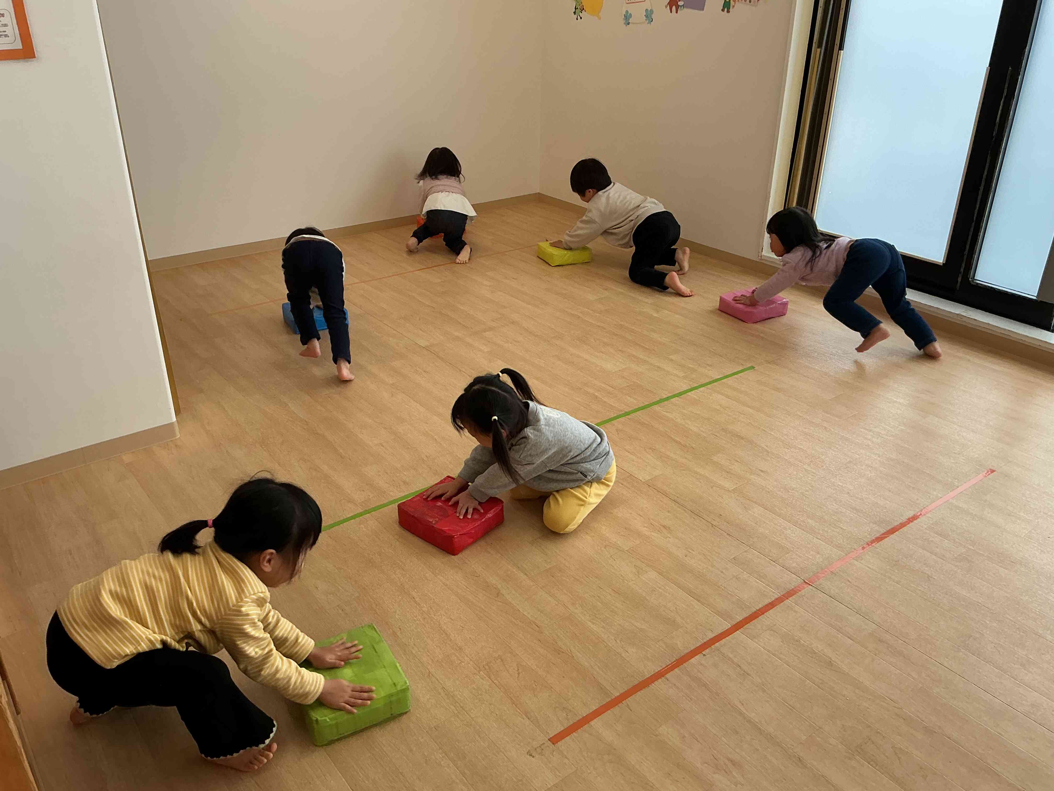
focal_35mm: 29
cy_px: 396
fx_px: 883
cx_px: 527
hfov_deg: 61.7
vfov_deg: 48.2
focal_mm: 3
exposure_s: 1/157
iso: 25
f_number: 1.8
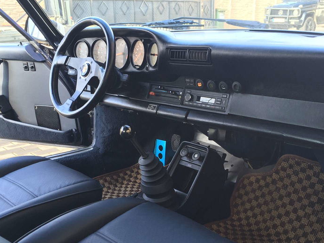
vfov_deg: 33.3
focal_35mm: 43
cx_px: 170
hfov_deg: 43.8
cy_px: 164
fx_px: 402
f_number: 2.2
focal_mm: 4.15
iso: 25
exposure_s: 1/50
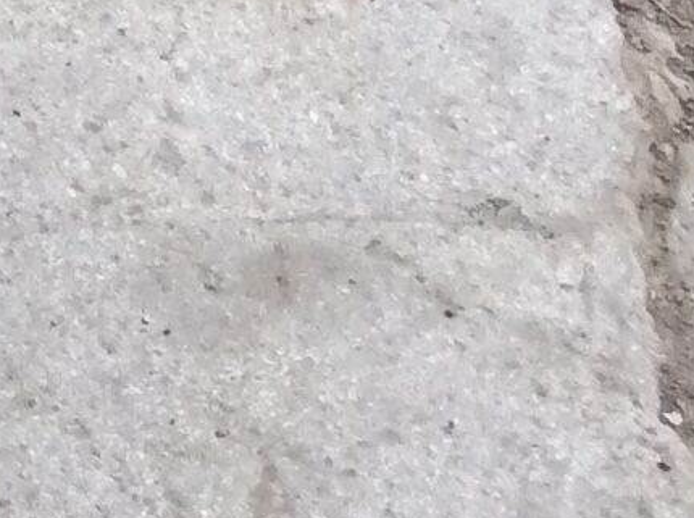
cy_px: -933
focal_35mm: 193
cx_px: -1254
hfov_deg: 8.8
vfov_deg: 7.0
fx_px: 3863
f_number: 2.4
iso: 64
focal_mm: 3.3
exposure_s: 1/100
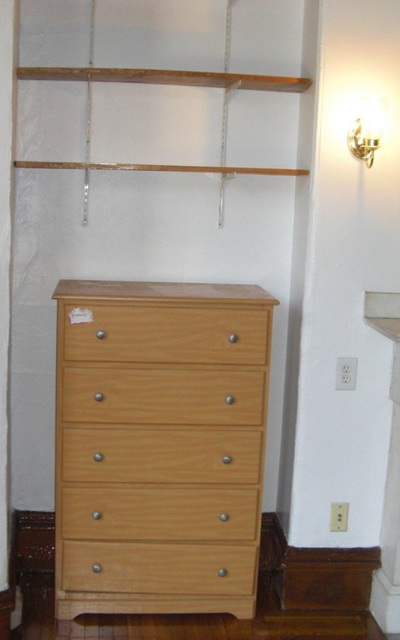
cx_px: 199
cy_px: 319
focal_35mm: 54
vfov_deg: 37.5
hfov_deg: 24.0
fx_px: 943
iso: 200
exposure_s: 1/60
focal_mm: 6.2
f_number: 2.7
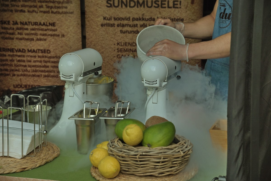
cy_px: 90
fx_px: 565
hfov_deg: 27.0
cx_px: 136
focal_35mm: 75
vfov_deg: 18.2
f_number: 5.6
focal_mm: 75
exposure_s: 1/125
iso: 100
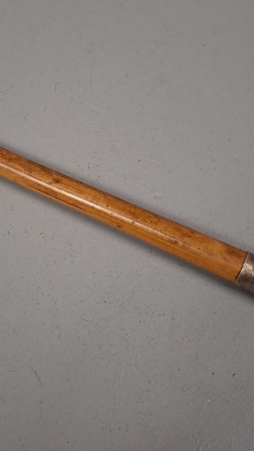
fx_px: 574
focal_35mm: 48
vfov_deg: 42.8
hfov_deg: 24.8
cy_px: 192
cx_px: 76
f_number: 1.8
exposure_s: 1/100
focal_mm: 4
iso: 400
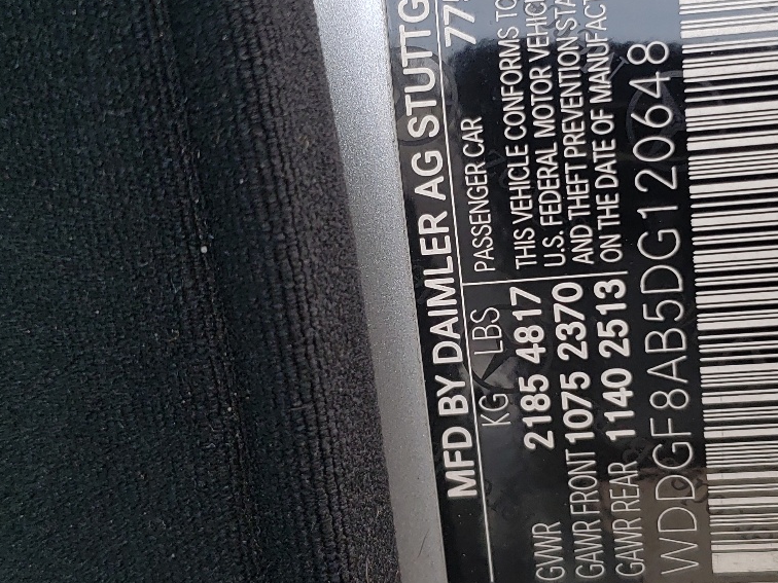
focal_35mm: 55
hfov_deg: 34.6
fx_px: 1236
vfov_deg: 26.6
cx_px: 526
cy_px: 276
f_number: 1.5
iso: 50
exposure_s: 1/385
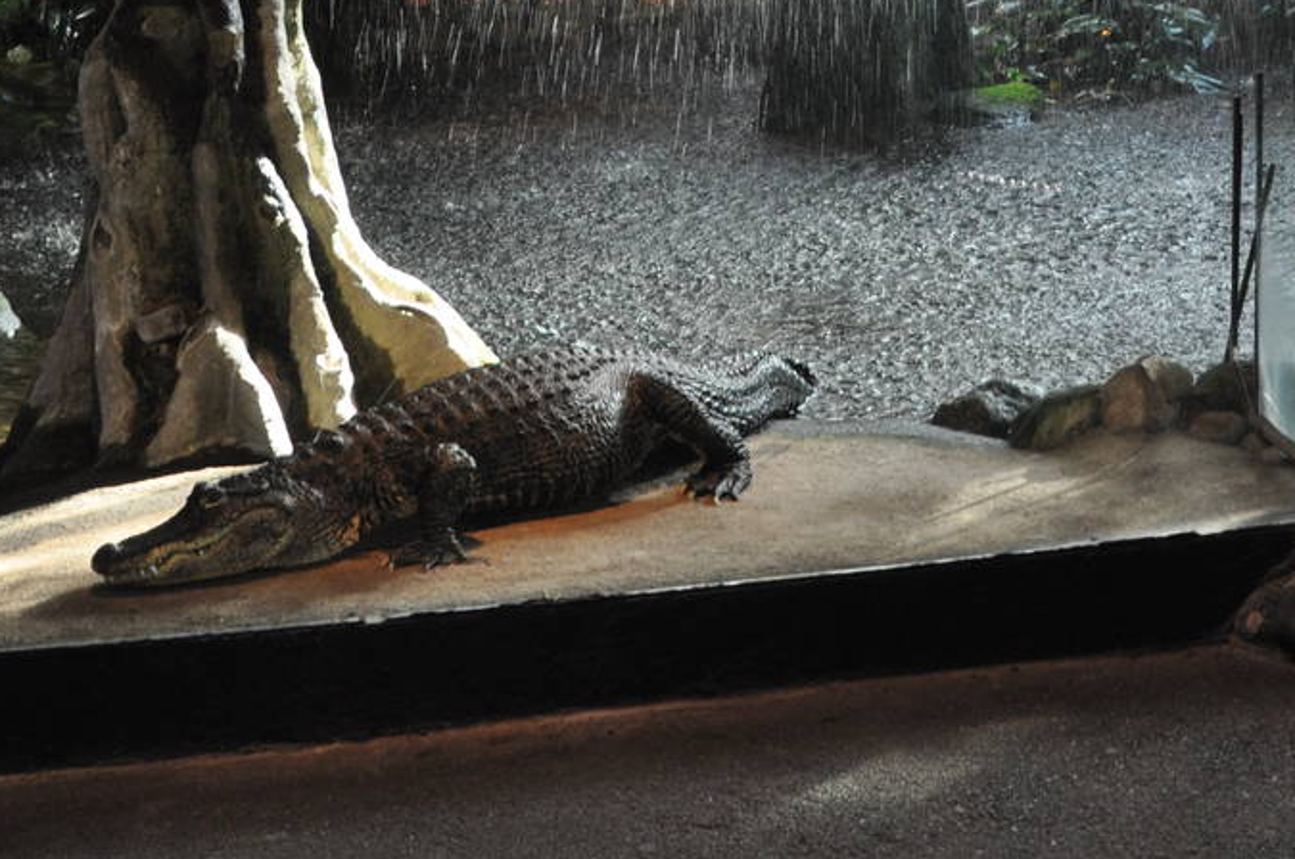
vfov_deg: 20.5
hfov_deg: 31.3
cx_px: 819
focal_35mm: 64
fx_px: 2299
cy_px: 11
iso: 560
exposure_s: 1/60
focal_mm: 18
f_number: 4
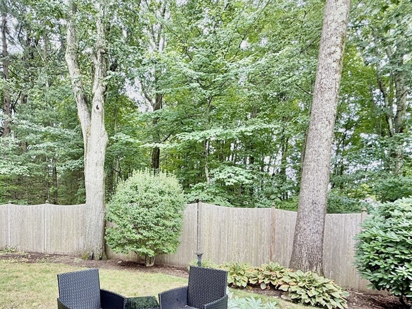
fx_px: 262
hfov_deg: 74.7
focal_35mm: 22
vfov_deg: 58.8
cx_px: 148
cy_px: 221
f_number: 2.2
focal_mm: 2.22
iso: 50
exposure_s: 1/112
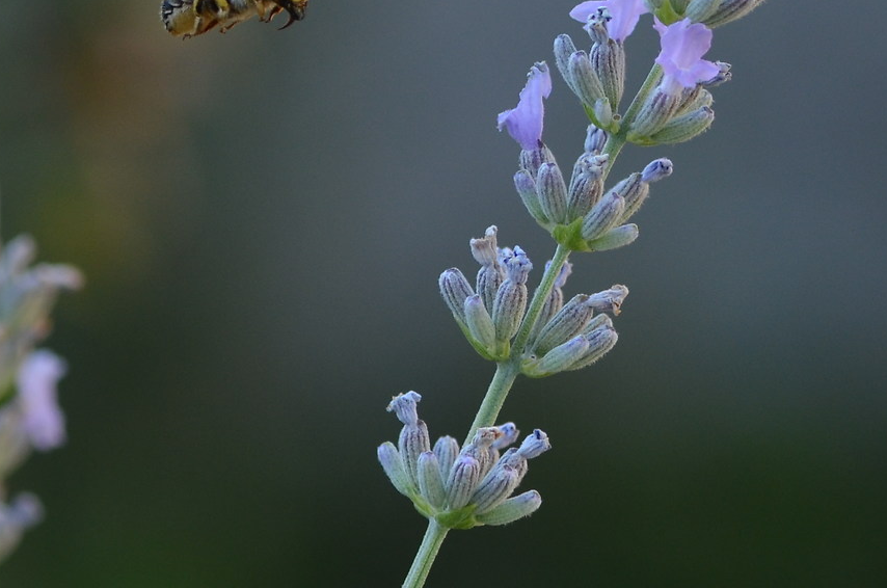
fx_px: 10880
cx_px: 599
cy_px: 283
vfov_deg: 3.1
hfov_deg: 4.7
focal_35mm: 442
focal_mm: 105
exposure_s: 1/400
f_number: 6.3
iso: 250
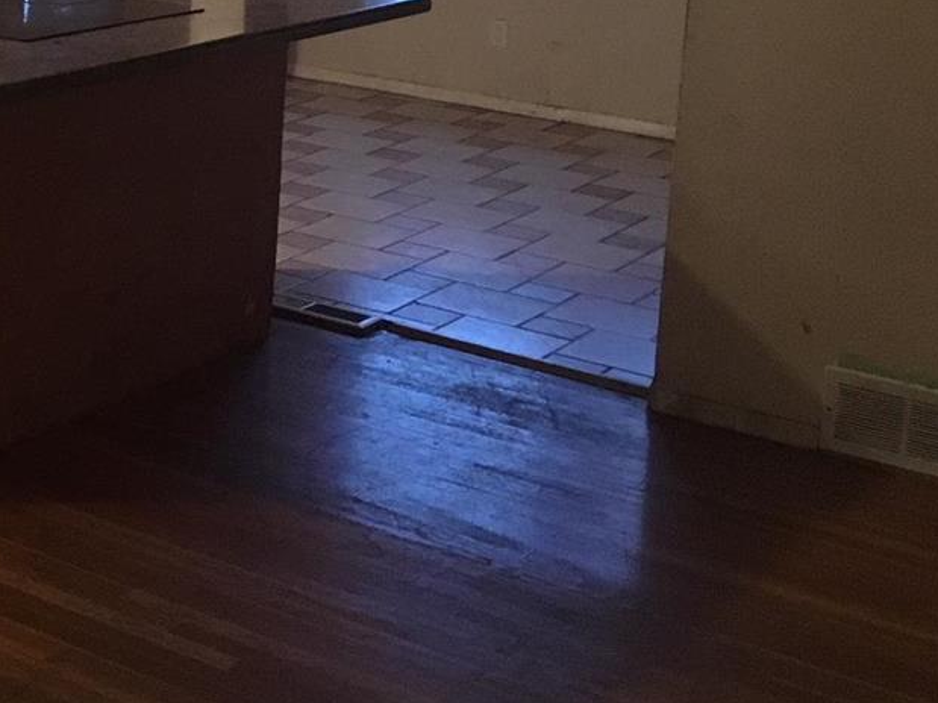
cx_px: -208
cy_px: -21
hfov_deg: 23.6
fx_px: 2032
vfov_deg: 19.0
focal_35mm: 75
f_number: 2.2
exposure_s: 1/15
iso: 250
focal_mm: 4.15
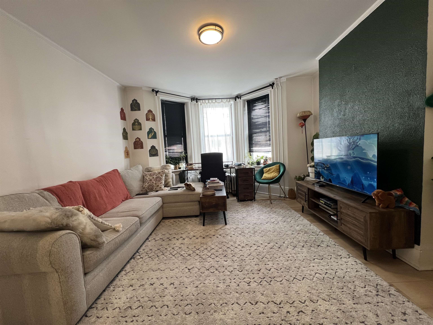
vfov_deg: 89.9
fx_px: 163
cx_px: 216
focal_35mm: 13
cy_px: 162
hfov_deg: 106.2
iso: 125
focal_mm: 1.57
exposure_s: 1/120
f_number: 1.8
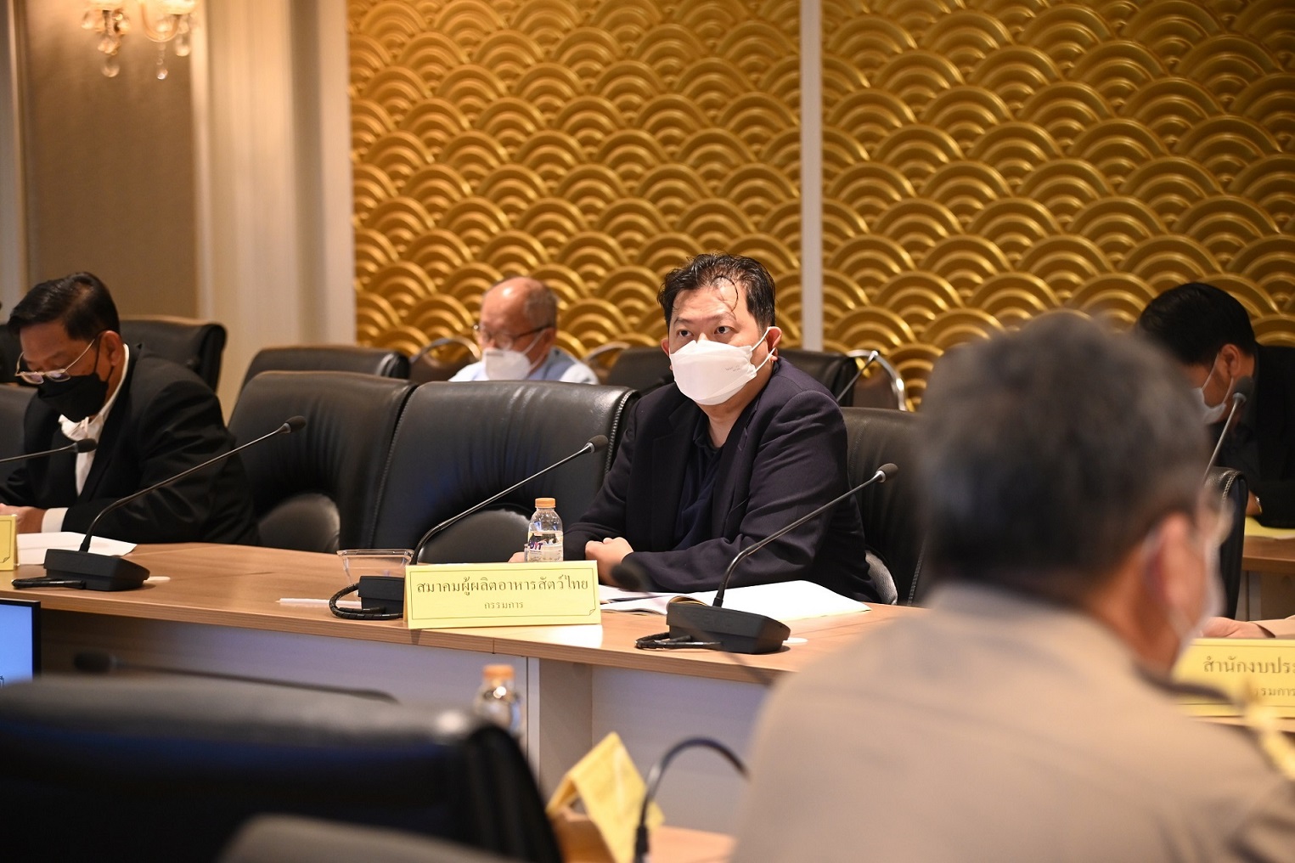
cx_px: 648
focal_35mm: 120
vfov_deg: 11.4
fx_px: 4315
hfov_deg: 17.1
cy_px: 432
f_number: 4
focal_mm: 120
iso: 2800
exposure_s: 1/125
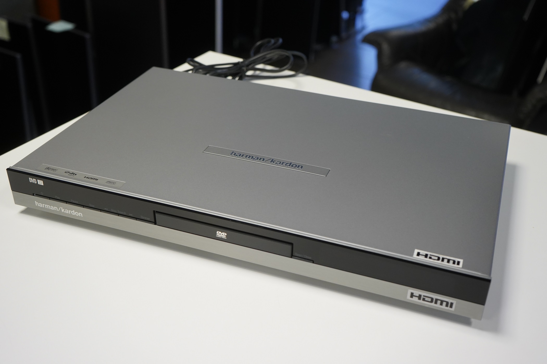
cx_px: 274
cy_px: 182
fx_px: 608
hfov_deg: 48.5
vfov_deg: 33.4
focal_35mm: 40
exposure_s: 1/60
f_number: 5.6
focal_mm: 40
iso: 2000
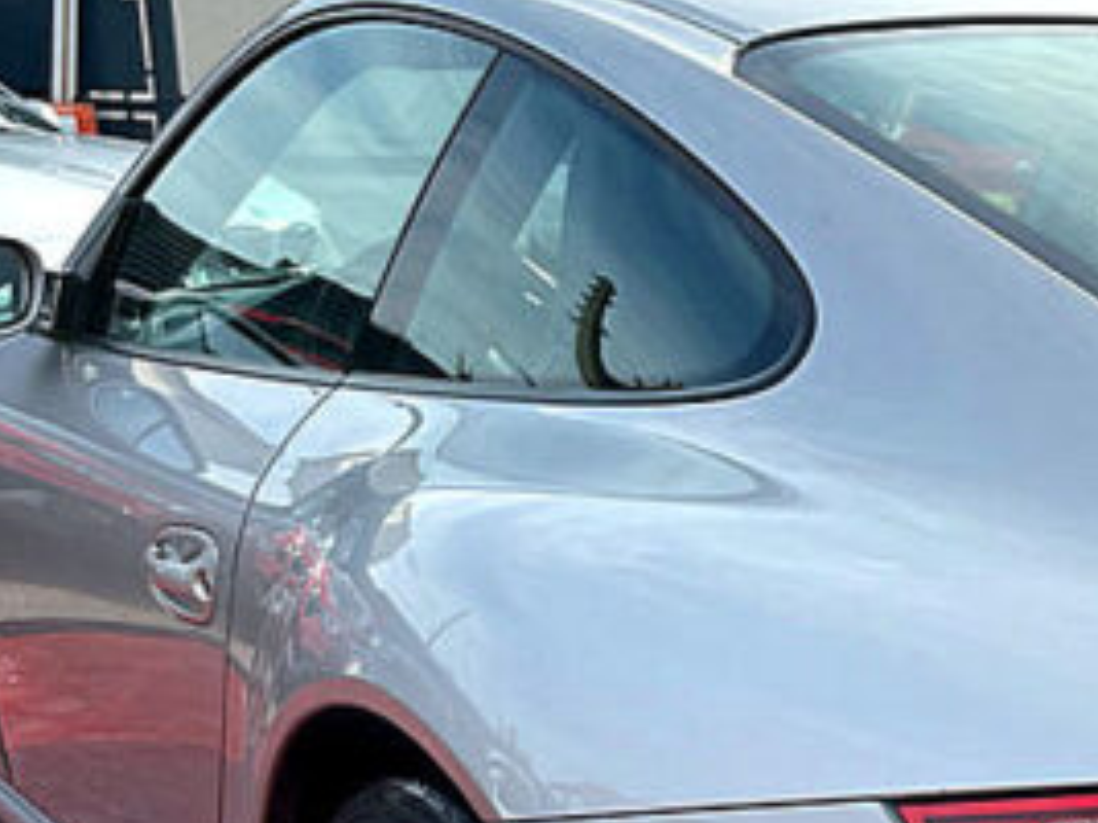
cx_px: 1275
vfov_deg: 18.1
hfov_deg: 23.2
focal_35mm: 78
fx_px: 2473
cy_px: 930
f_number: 1.6
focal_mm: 4.2
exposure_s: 1/1916
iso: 32
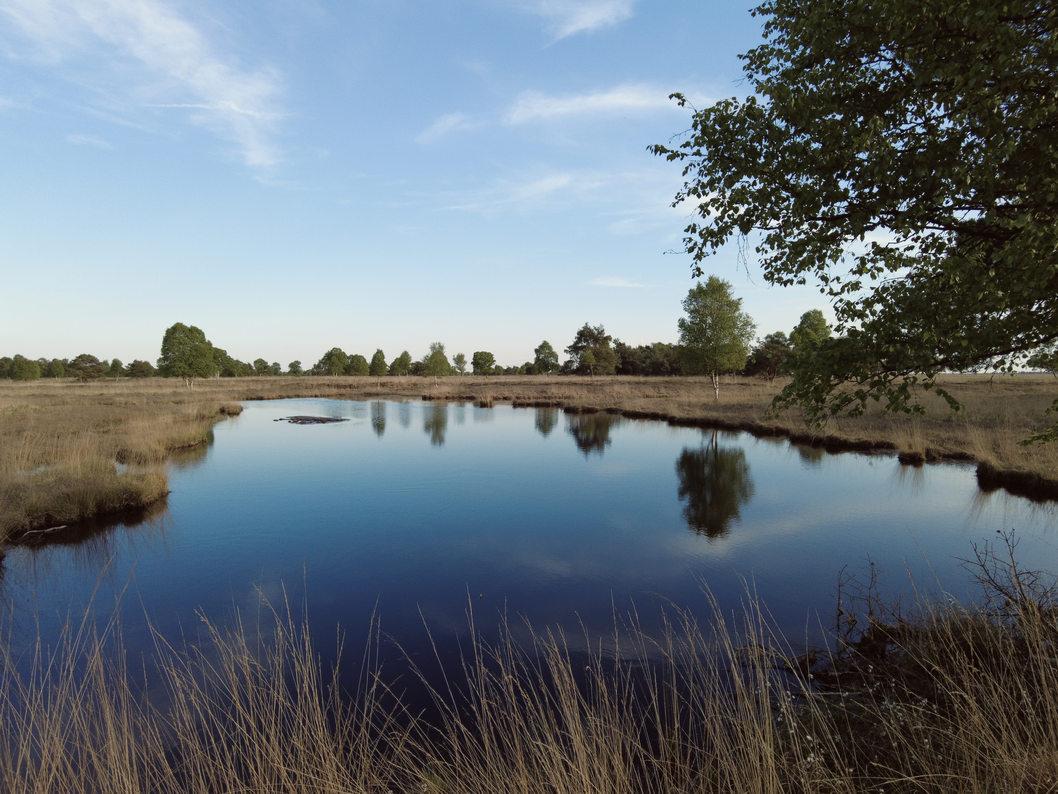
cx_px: 529
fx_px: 611
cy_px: 397
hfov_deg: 81.7
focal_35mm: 20
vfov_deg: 66.0
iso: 100
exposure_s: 1/640
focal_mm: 4.4
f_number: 1.8
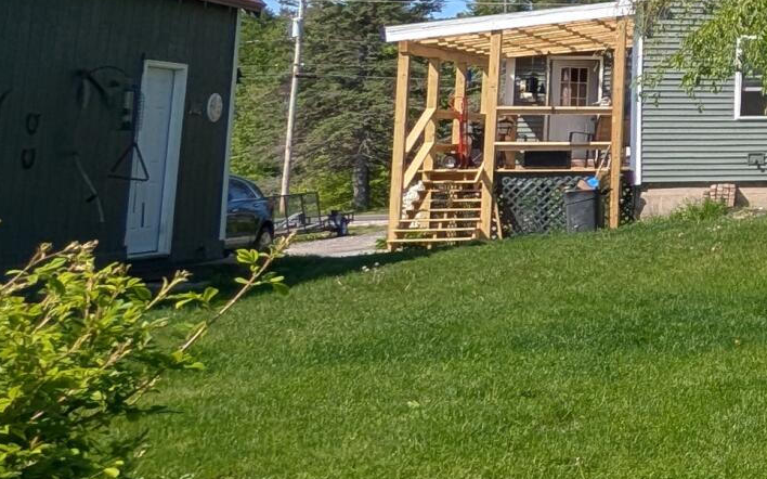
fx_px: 1505
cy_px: -18
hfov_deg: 20.6
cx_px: 1360
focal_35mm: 72
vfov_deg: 17.6
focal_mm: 2.35
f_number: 2.2
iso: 47
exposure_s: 1/1285
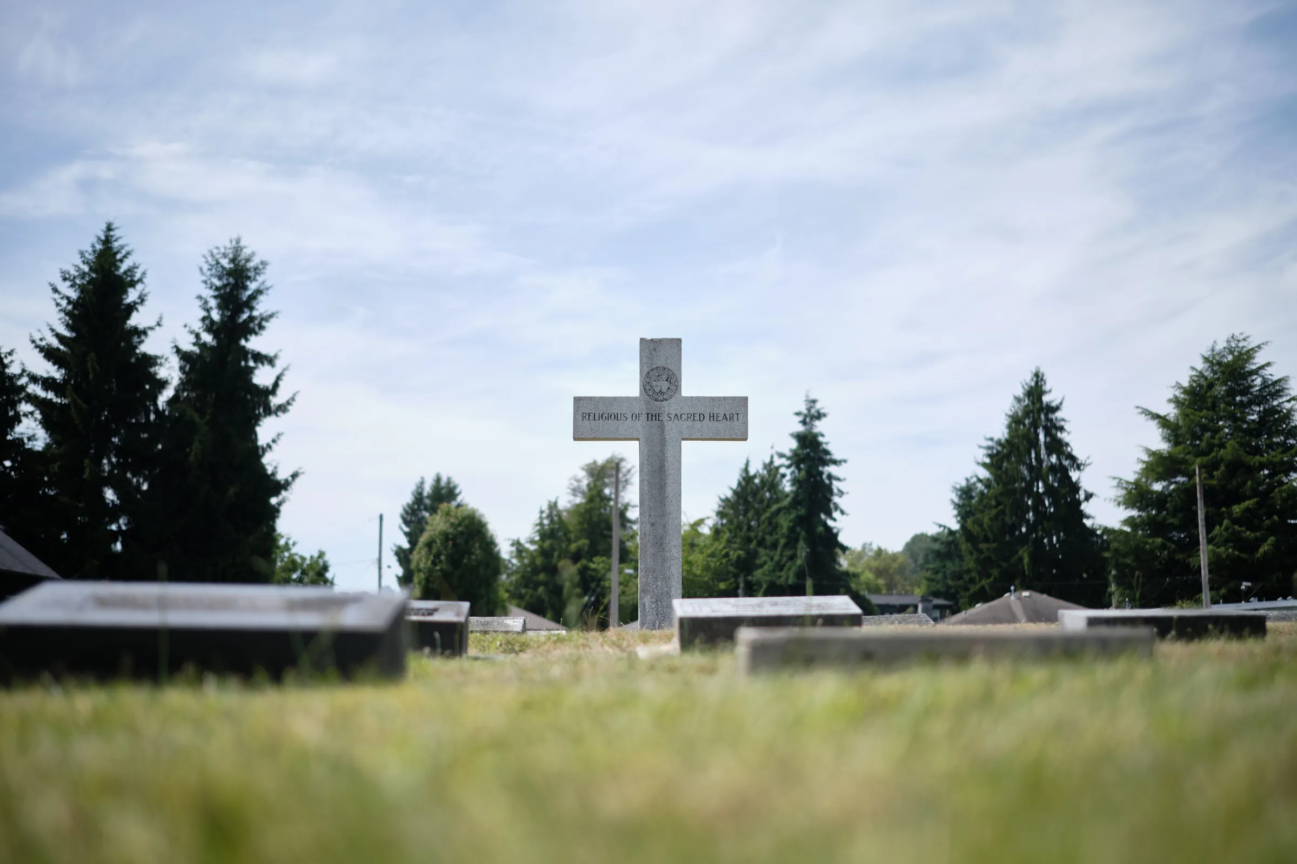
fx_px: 1801
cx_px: 648
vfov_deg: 27.0
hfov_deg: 39.6
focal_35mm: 50
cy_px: 432
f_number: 1.4
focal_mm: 33
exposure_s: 1/8000
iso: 160
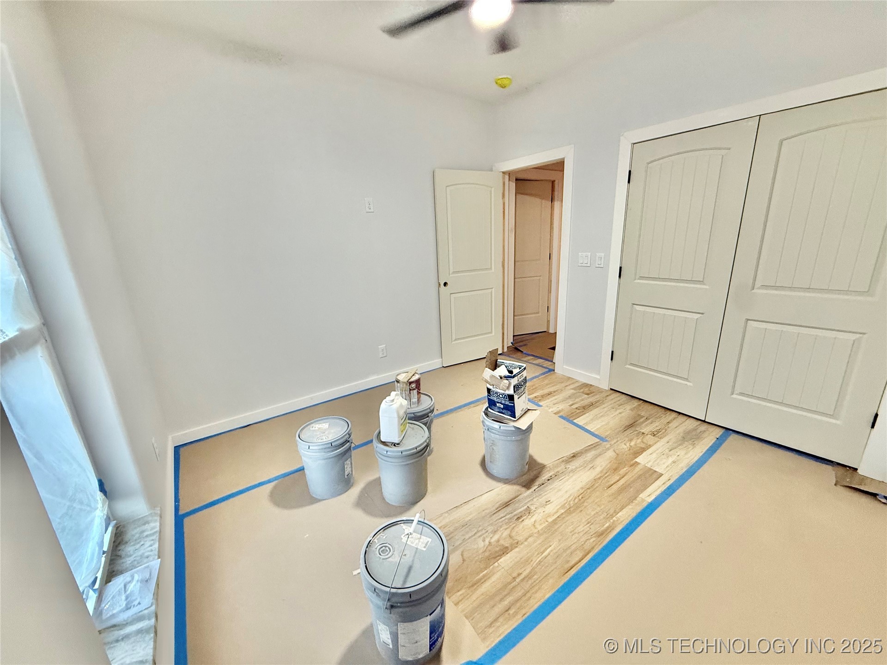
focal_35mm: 14
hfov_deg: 102.1
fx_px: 359
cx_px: 444
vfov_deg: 85.7
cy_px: 332
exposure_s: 1/60
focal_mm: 2.22
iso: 400
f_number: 2.2
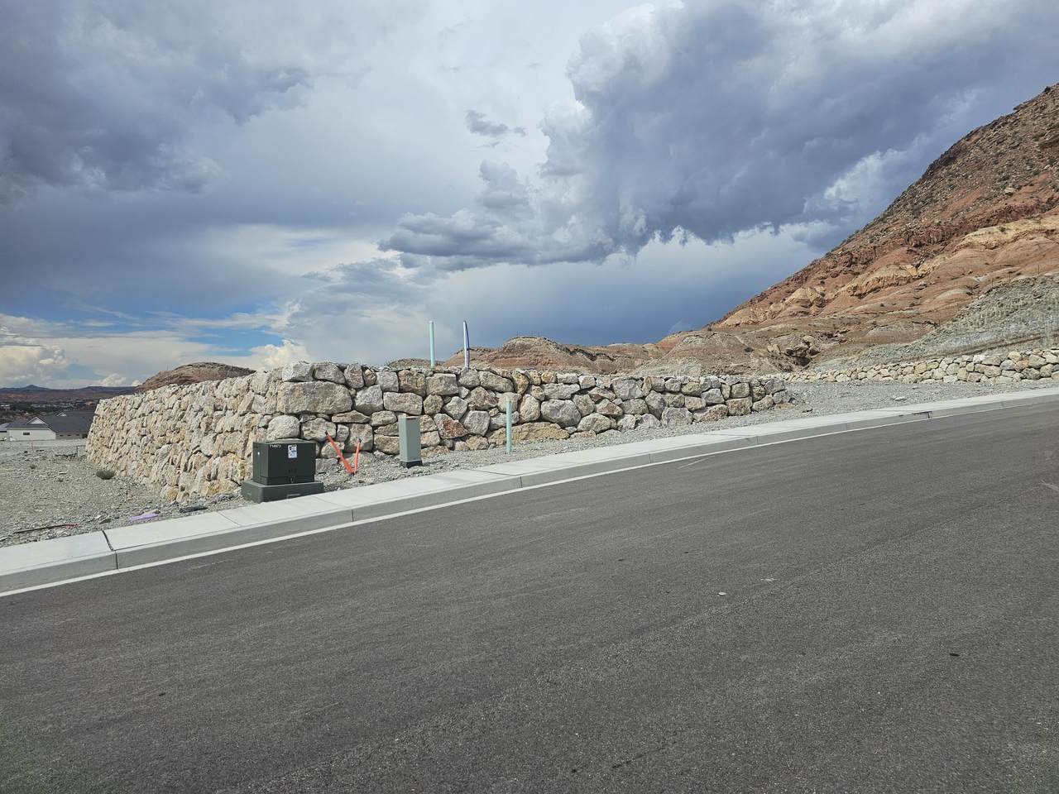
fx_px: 704
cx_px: 530
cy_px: 397
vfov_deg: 58.9
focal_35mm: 23
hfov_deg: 73.9
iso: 12
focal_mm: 6.3
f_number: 1.7
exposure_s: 1/1593
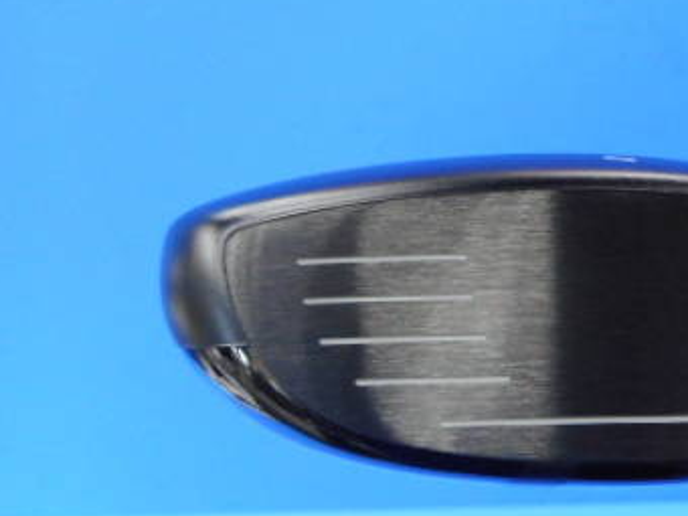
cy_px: 214
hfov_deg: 38.1
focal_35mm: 47
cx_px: 599
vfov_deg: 30.8
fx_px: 934
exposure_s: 1/30
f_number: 3.7
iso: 220
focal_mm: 4.5
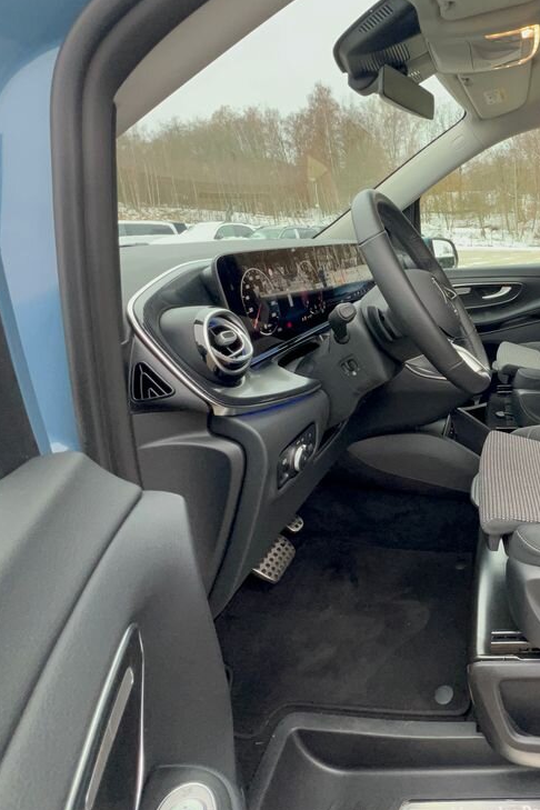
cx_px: 509
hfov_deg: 54.1
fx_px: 427
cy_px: 398
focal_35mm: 19
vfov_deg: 86.9
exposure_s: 1/50
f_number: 1.8
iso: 200
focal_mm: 1.57
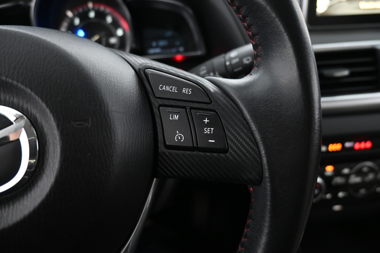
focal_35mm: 24
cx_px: 190
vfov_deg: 53.1
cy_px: 126
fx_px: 253
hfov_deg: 73.7
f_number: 3.5
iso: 2200
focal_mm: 16
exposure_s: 1/25
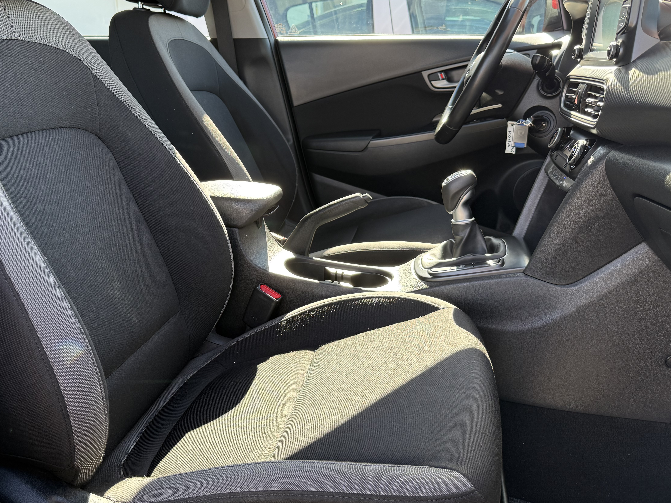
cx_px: 267
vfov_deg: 45.2
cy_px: 204
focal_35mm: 31
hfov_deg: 57.9
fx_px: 601
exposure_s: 1/244
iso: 100
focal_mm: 6.76
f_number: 1.78
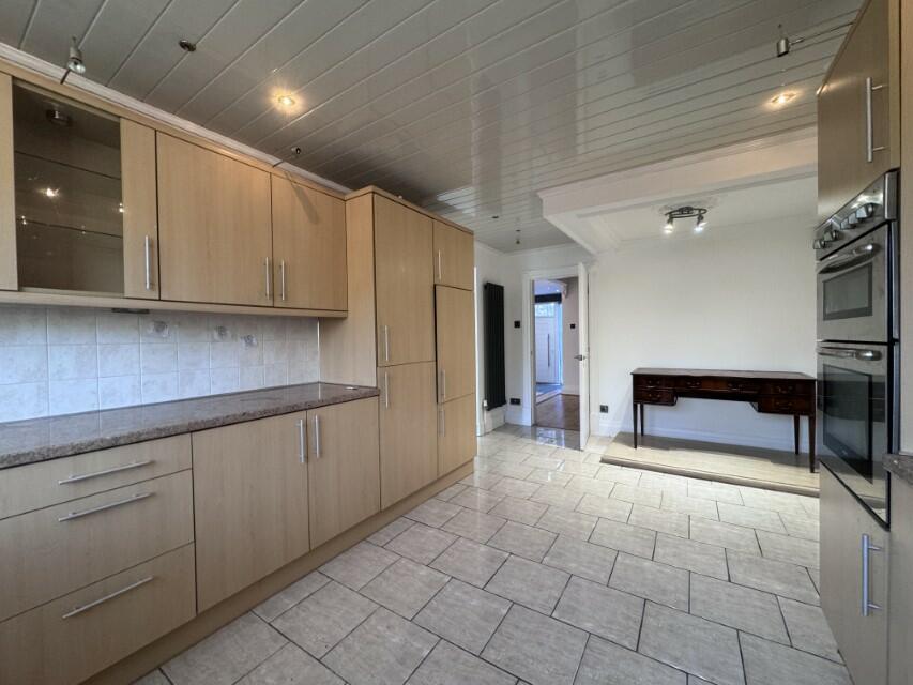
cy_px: 342
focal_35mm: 14
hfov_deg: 102.1
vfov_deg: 85.7
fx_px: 369
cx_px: 456
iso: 160
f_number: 2.2
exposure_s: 1/50
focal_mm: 2.22
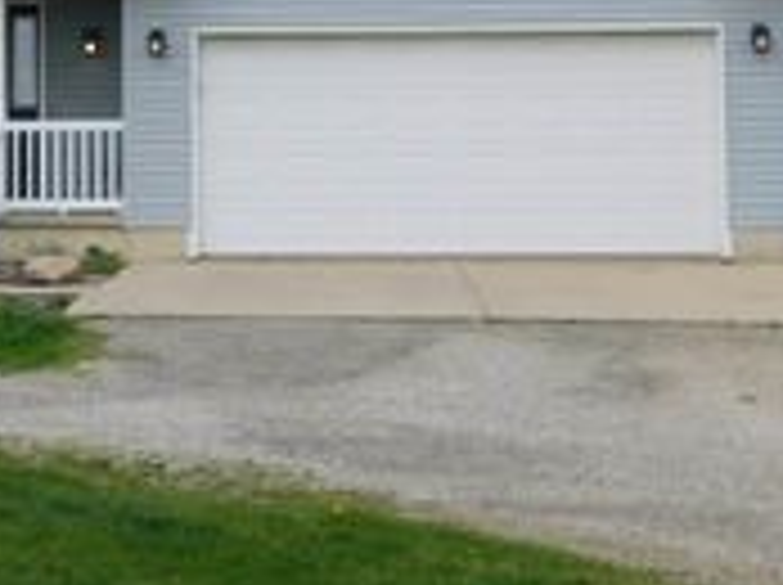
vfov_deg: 12.7
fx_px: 2598
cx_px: -63
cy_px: 38
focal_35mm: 115
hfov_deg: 16.6
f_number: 3.6
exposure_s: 1/1250
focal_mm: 7.1
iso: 125
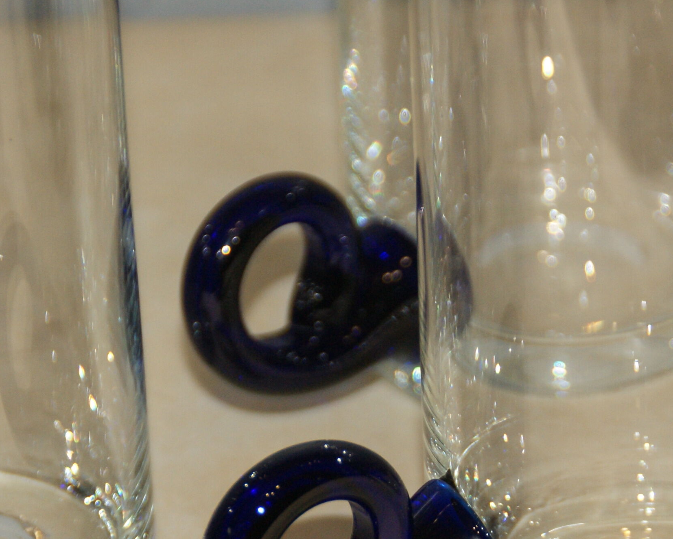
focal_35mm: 264
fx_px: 5258
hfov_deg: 7.3
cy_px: 513
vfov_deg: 5.8
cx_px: 396
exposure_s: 1/125
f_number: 5.6
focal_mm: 80
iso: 400
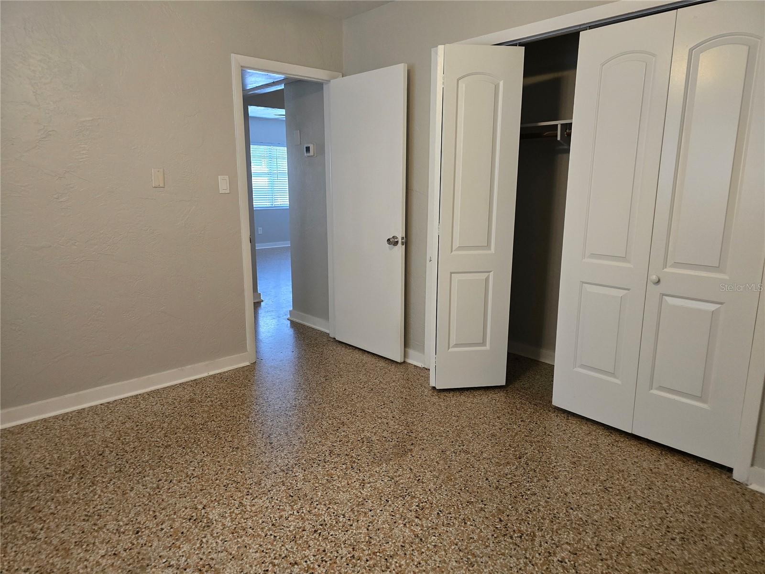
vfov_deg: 58.9
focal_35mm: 23
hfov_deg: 73.9
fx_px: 508
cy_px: 287
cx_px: 382
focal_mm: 6.3
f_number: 1.7
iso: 640
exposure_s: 1/120
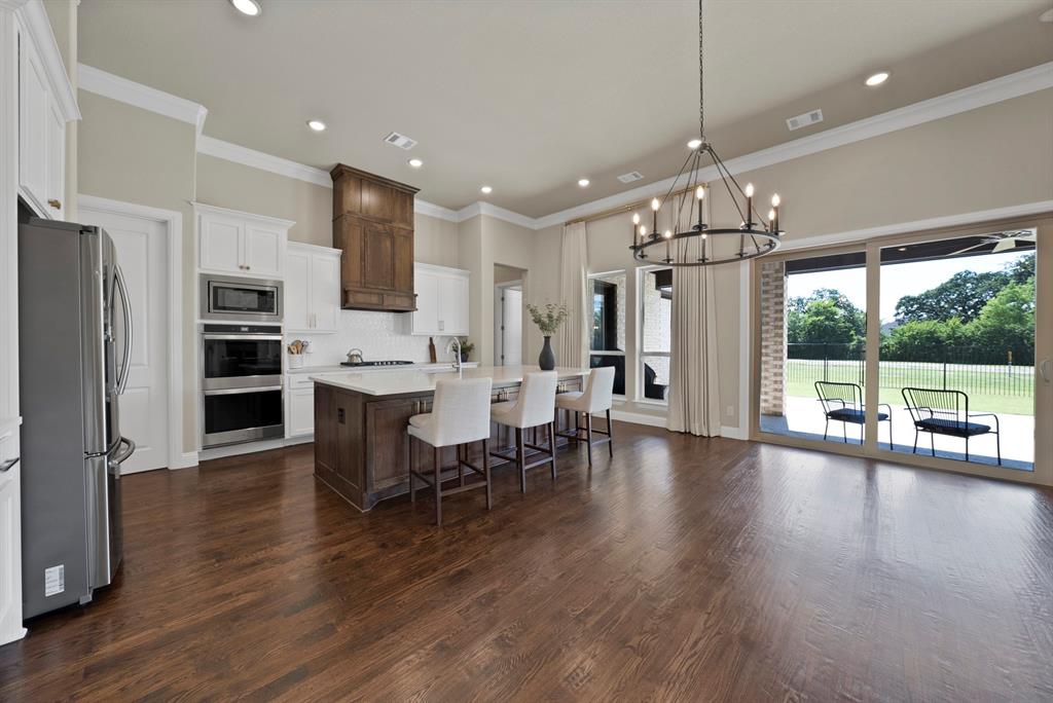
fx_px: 351
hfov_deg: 112.6
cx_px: 526
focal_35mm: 12
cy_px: 352
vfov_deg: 90.1
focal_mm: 12
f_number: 9
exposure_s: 1/10
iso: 640
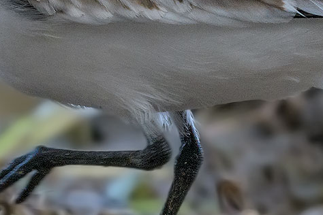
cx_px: -44
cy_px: 1
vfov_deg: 0.4
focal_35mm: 3649
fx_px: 32737
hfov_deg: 0.6
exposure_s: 1/1000
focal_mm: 600
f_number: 9
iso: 1100
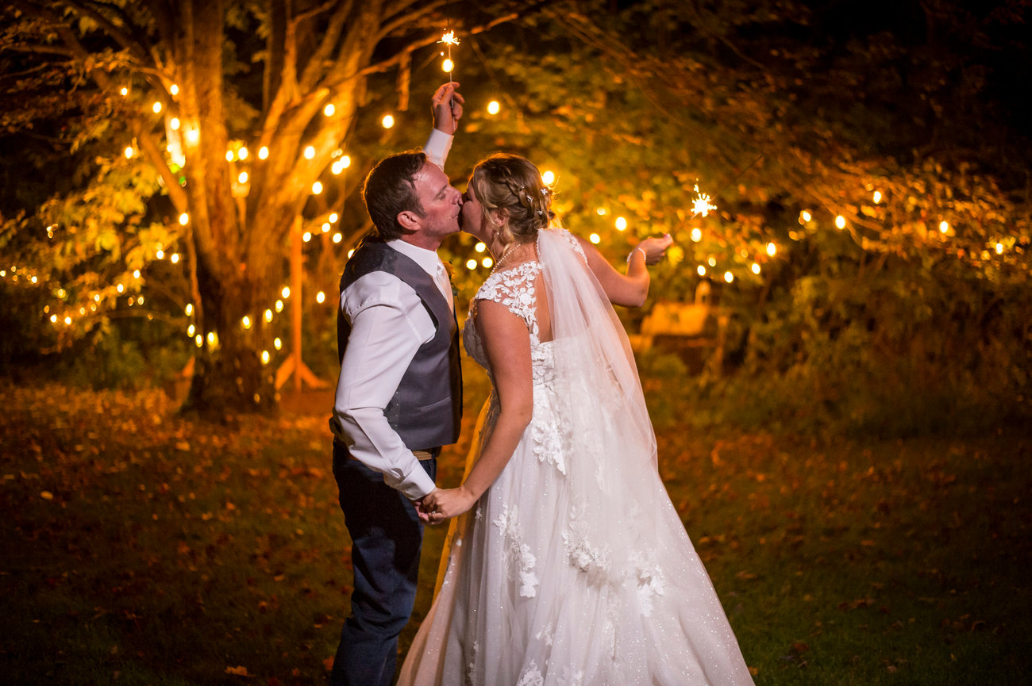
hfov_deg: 39.6
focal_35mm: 50
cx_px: 516
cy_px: 343
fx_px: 1432
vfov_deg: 27.0
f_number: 1.8
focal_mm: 50
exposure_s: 1/125
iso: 4000
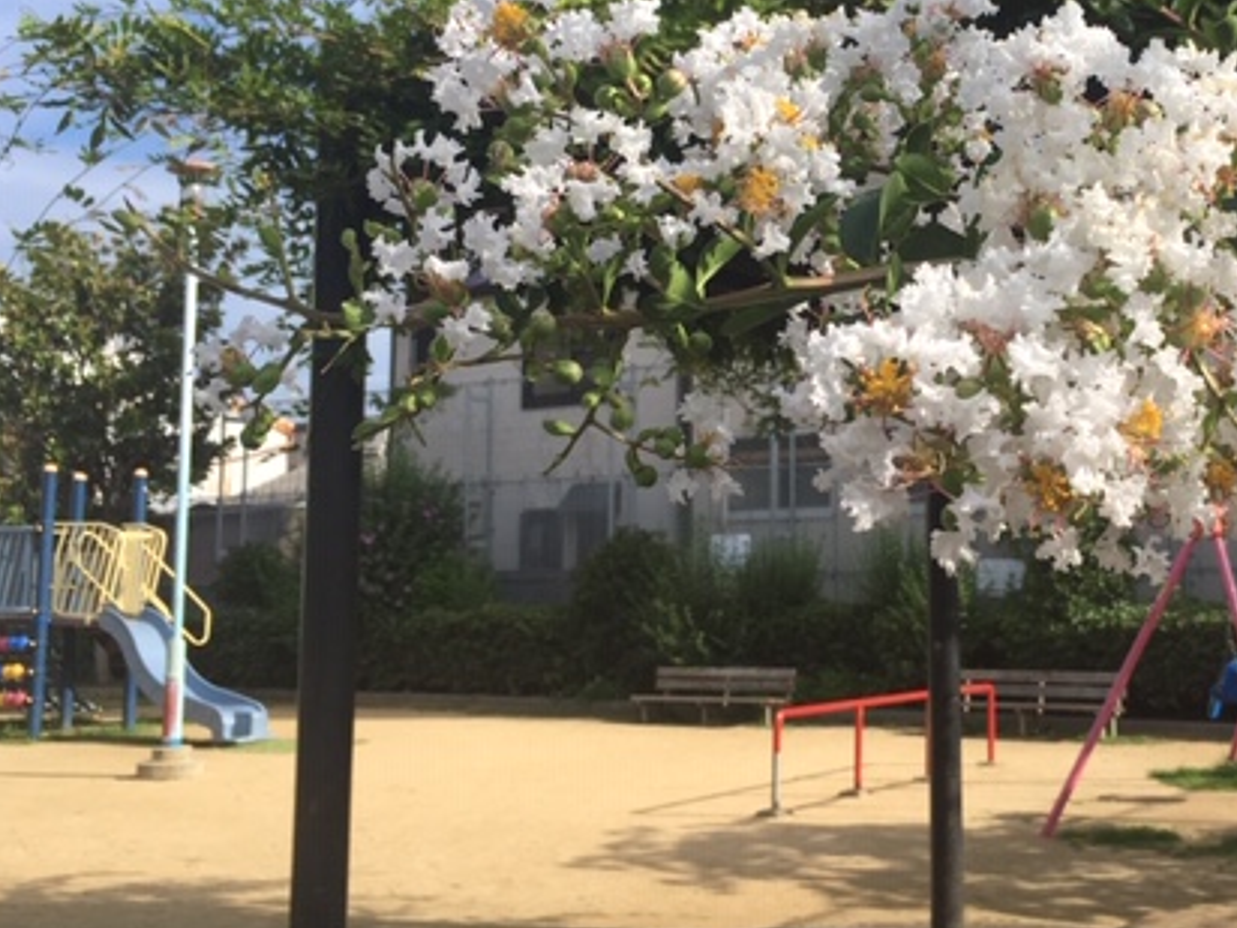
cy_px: 375
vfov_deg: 32.1
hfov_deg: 41.0
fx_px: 1608
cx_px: 904
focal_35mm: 45
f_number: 2.2
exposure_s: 1/1399
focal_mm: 4.15
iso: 25
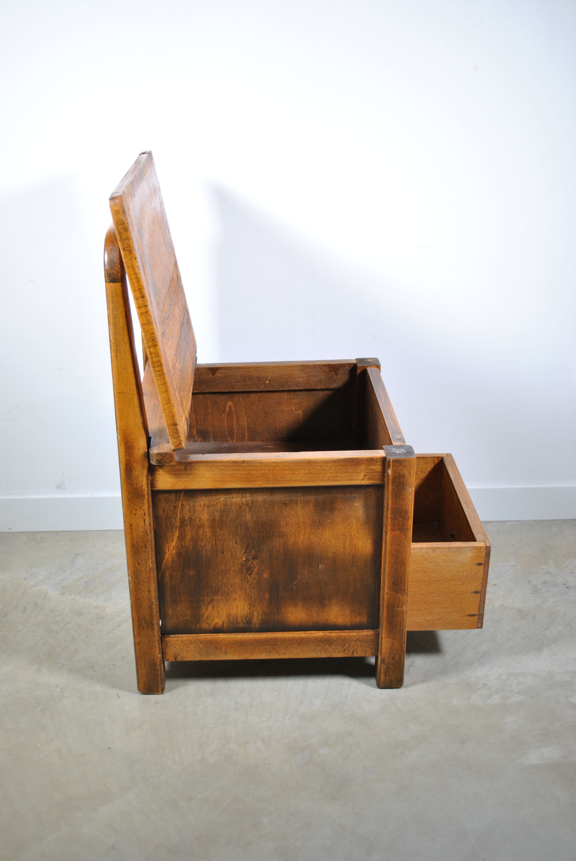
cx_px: 288
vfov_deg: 49.5
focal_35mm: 39
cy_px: 430
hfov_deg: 34.3
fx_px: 933
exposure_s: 1/40
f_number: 4.2
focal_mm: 26
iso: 200
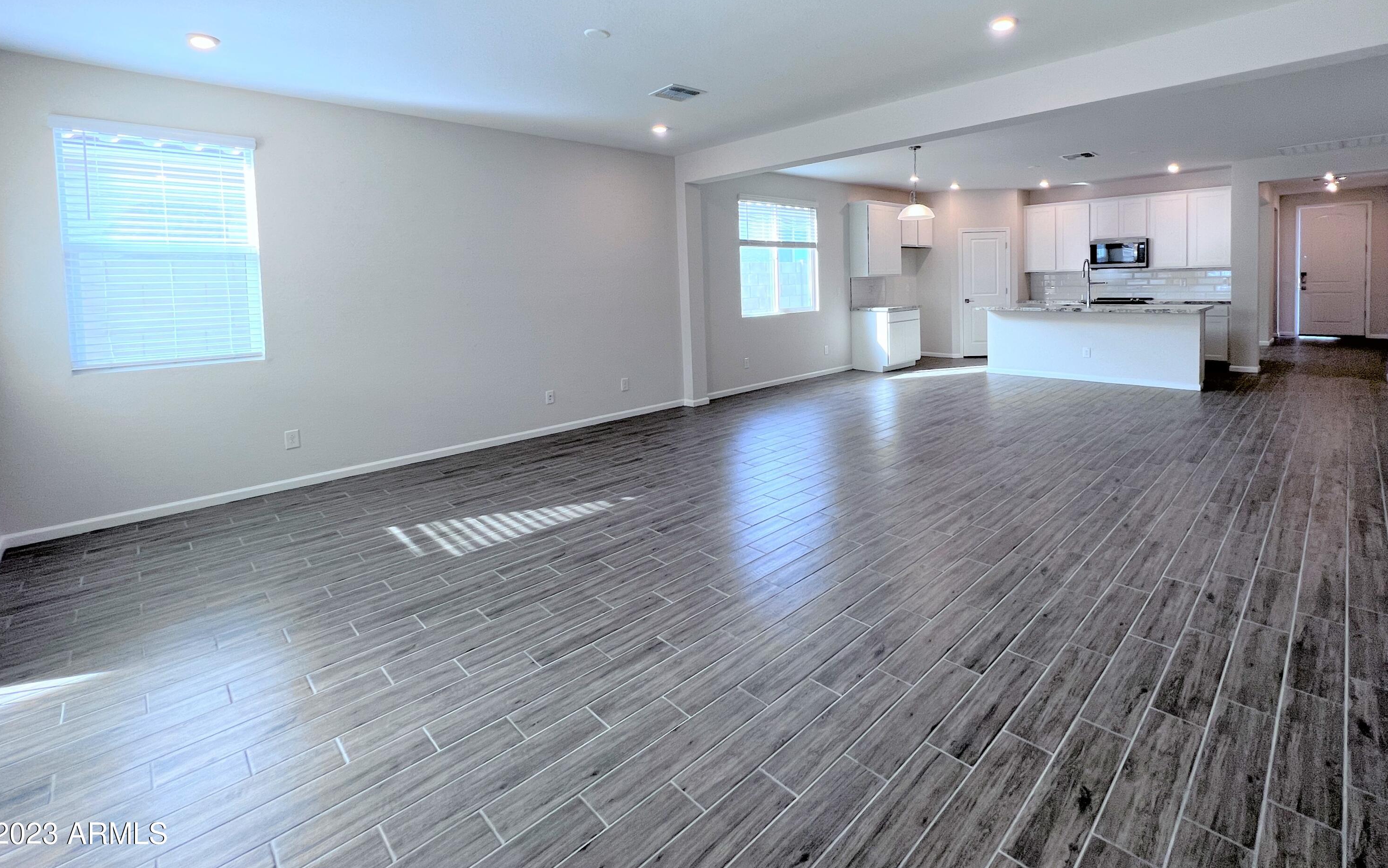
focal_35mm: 14
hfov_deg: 105.3
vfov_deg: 77.9
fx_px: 530
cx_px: 695
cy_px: 353
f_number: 1.8
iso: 100
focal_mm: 1.57
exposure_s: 1/120
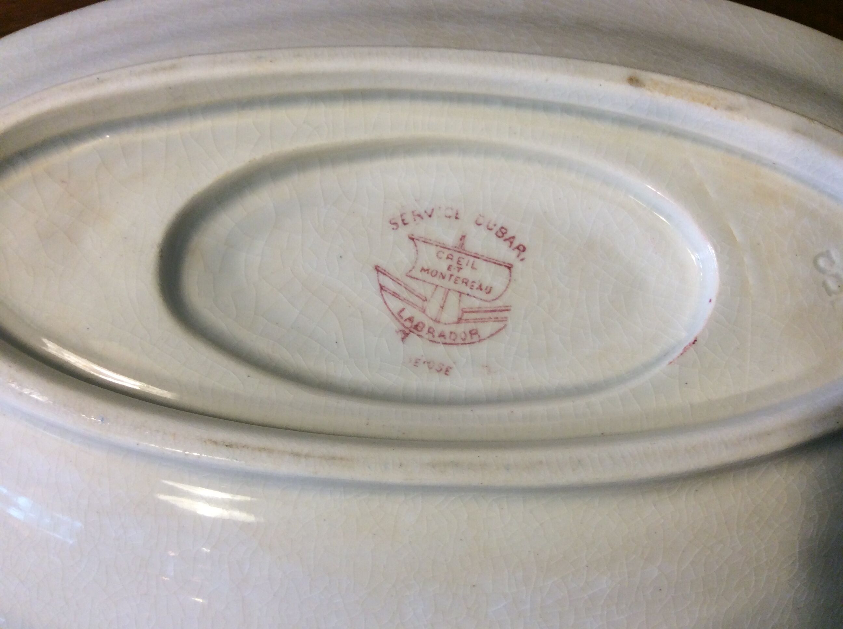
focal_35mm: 32
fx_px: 778
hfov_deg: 56.9
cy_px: 314
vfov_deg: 44.1
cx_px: 422
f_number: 2.4
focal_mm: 3.3
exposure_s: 1/25
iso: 50
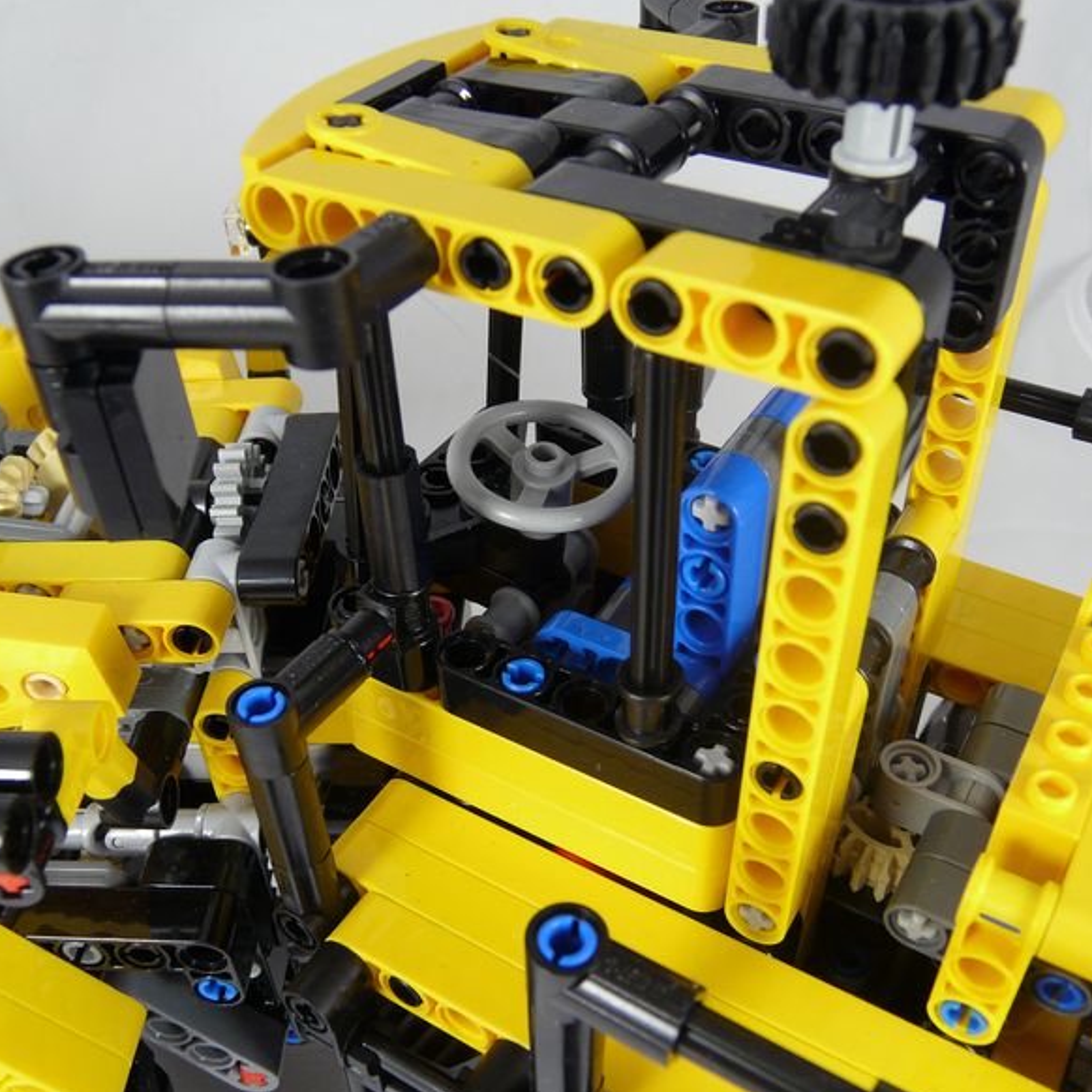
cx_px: 540
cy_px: 555
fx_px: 1213
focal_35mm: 34
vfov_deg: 48.4
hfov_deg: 48.4
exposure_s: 1/100
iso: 100
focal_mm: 4.6
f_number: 3.2
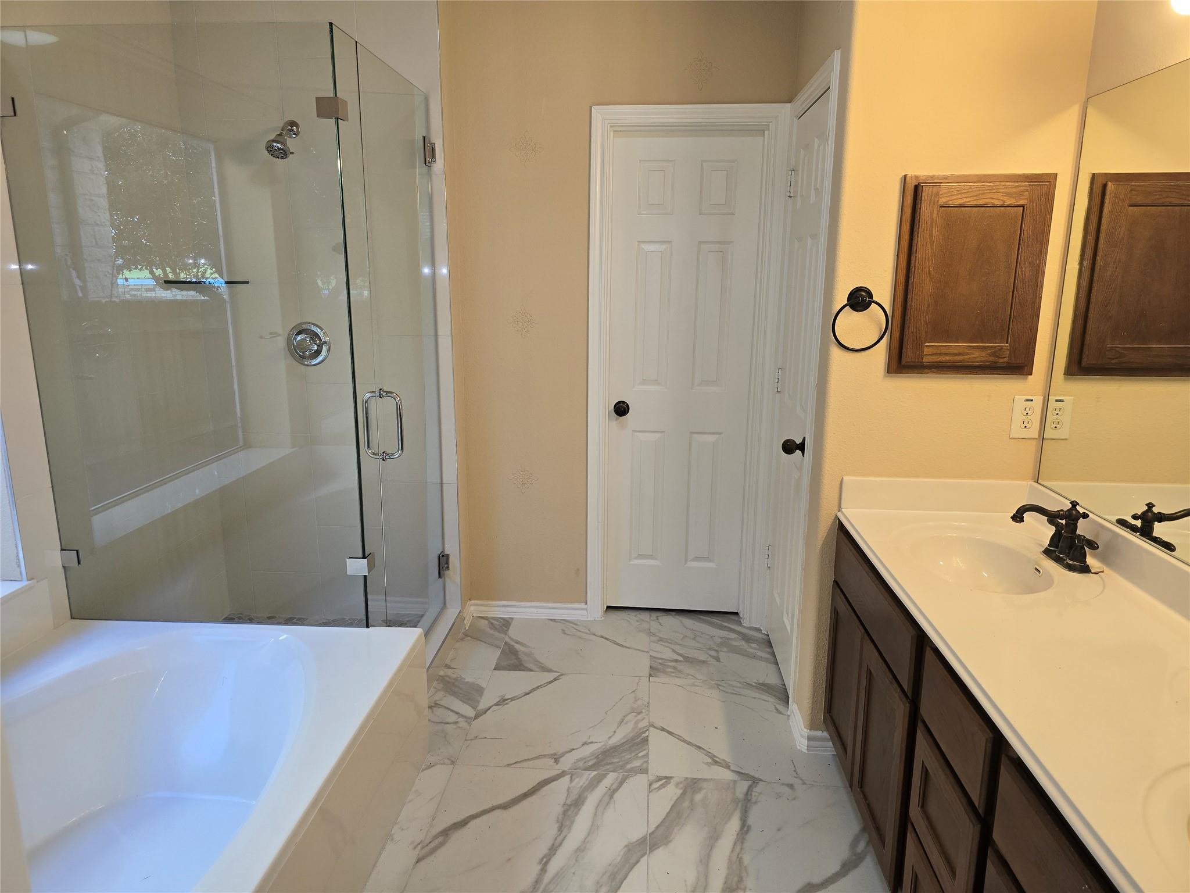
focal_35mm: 23
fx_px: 791
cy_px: 446
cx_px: 595
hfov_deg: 73.9
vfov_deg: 58.9
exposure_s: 1/60
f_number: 1.7
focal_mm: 6.3
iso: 50
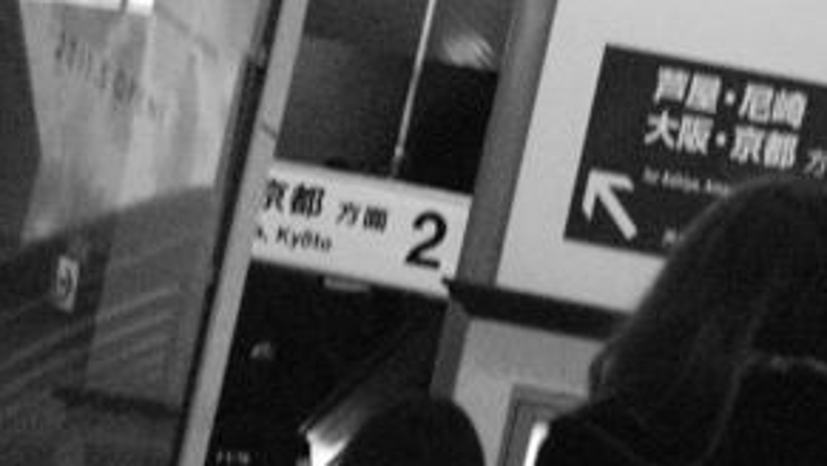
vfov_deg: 7.9
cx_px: 1179
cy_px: 716
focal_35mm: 151
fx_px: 3313
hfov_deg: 13.5
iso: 800
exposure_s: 1/160
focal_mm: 24.2
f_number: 5.6
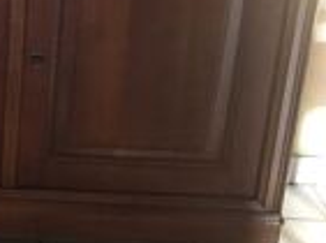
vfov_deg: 14.7
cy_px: 9
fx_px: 930
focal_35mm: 99
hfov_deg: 17.1
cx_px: -220
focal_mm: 4.15
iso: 250
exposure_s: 1/17
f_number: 2.2
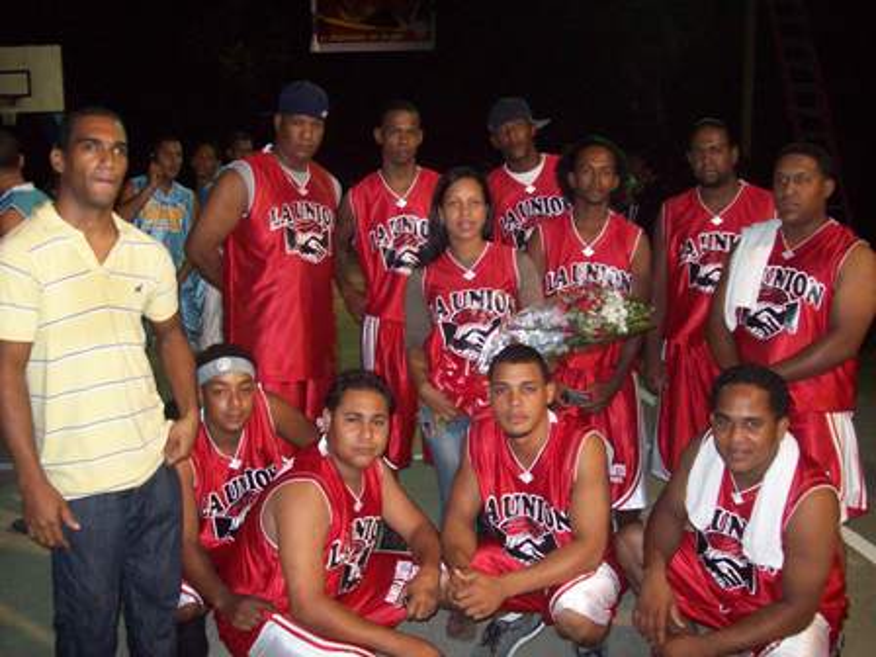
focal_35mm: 36
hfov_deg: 51.4
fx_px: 911
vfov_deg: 39.7
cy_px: 328
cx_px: 438
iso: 200
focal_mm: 6
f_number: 2.7
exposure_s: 1/64
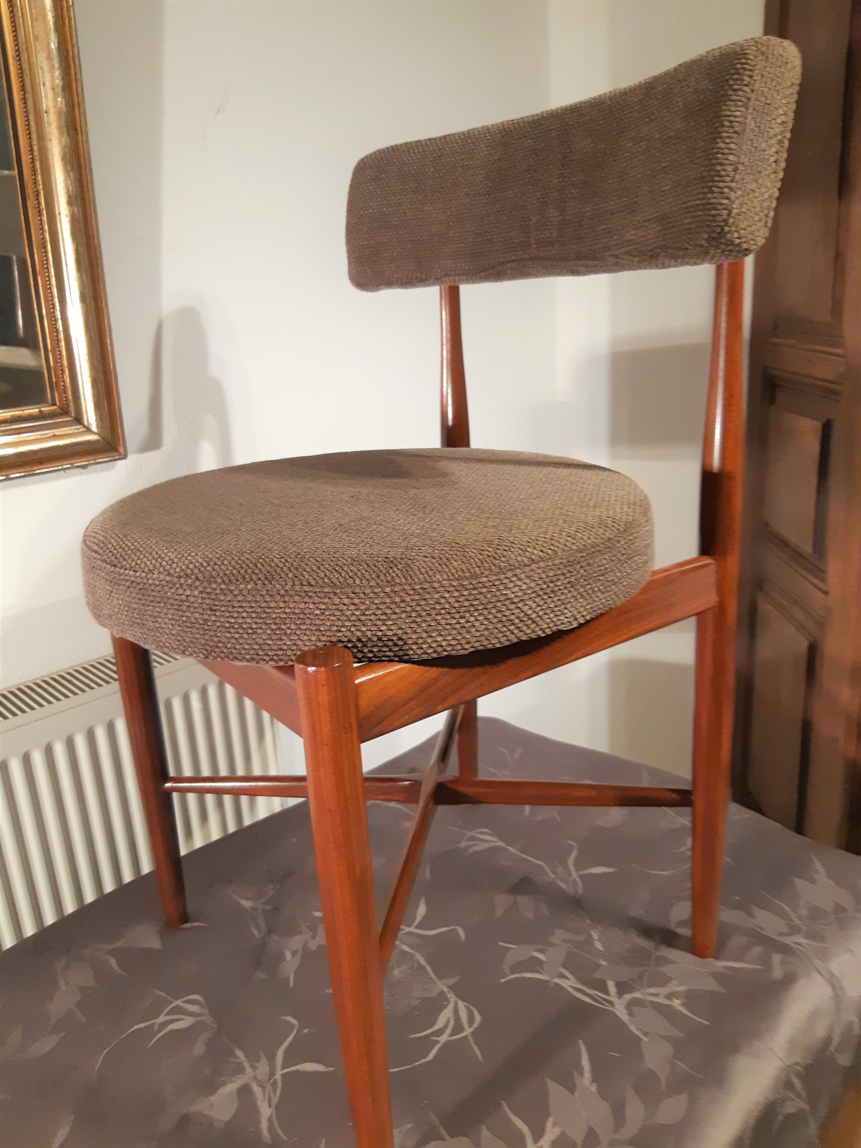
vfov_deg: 67.3
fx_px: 862
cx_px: 430
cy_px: 574
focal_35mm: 26
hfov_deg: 53.1
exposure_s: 1/50
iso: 160
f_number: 1.7
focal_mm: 3.93
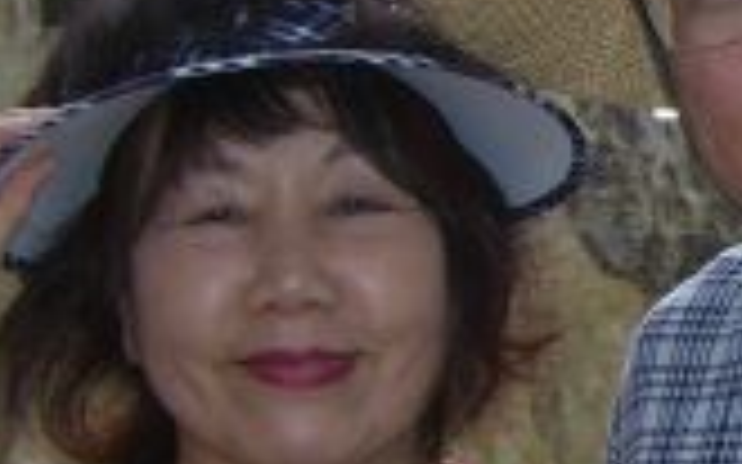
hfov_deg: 12.7
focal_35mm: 156
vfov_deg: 8.4
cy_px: 288
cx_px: 1111
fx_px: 3154
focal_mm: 6.2
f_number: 4.3
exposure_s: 1/400
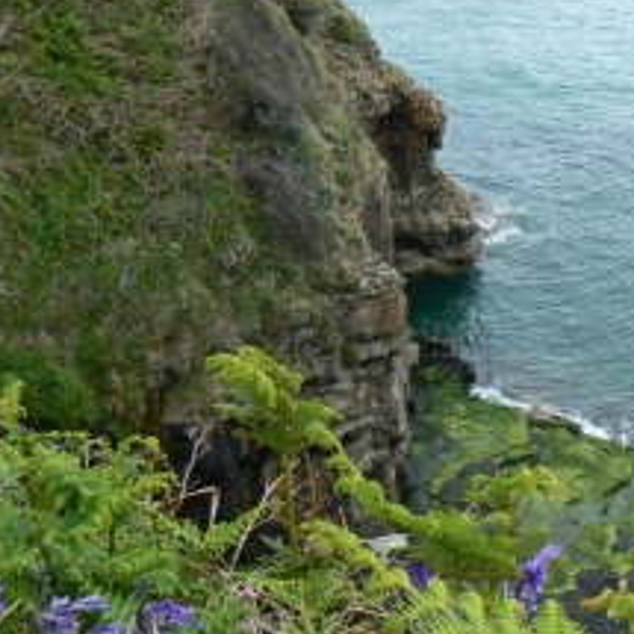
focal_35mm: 64
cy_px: 295
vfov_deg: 26.9
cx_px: 466
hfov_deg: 26.6
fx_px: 1326
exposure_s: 1/100
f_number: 5.6
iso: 80
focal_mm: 6
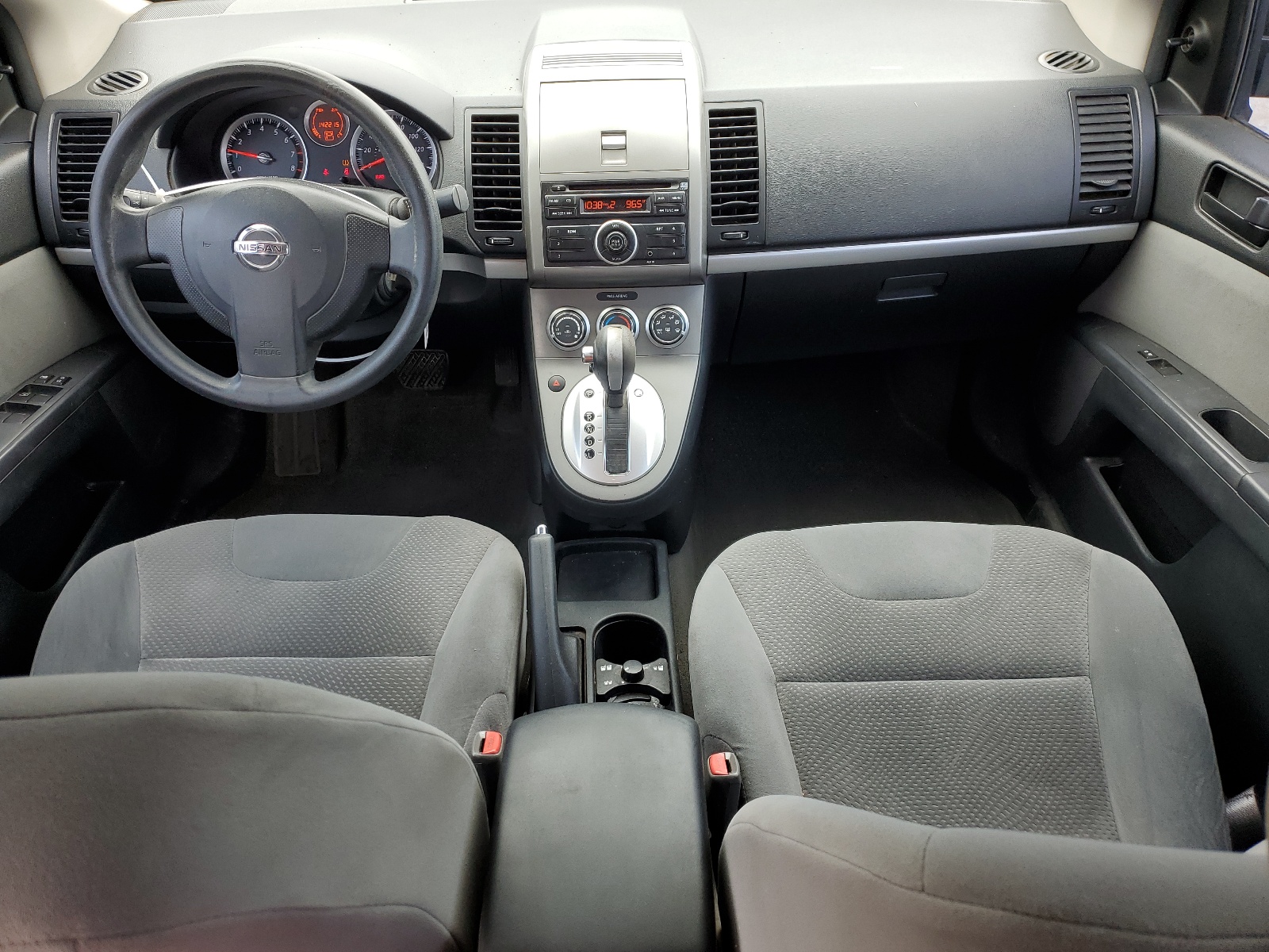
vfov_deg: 53.1
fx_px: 953
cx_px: 634
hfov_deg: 67.3
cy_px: 476
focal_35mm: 26
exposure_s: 1/192
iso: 50
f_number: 1.5
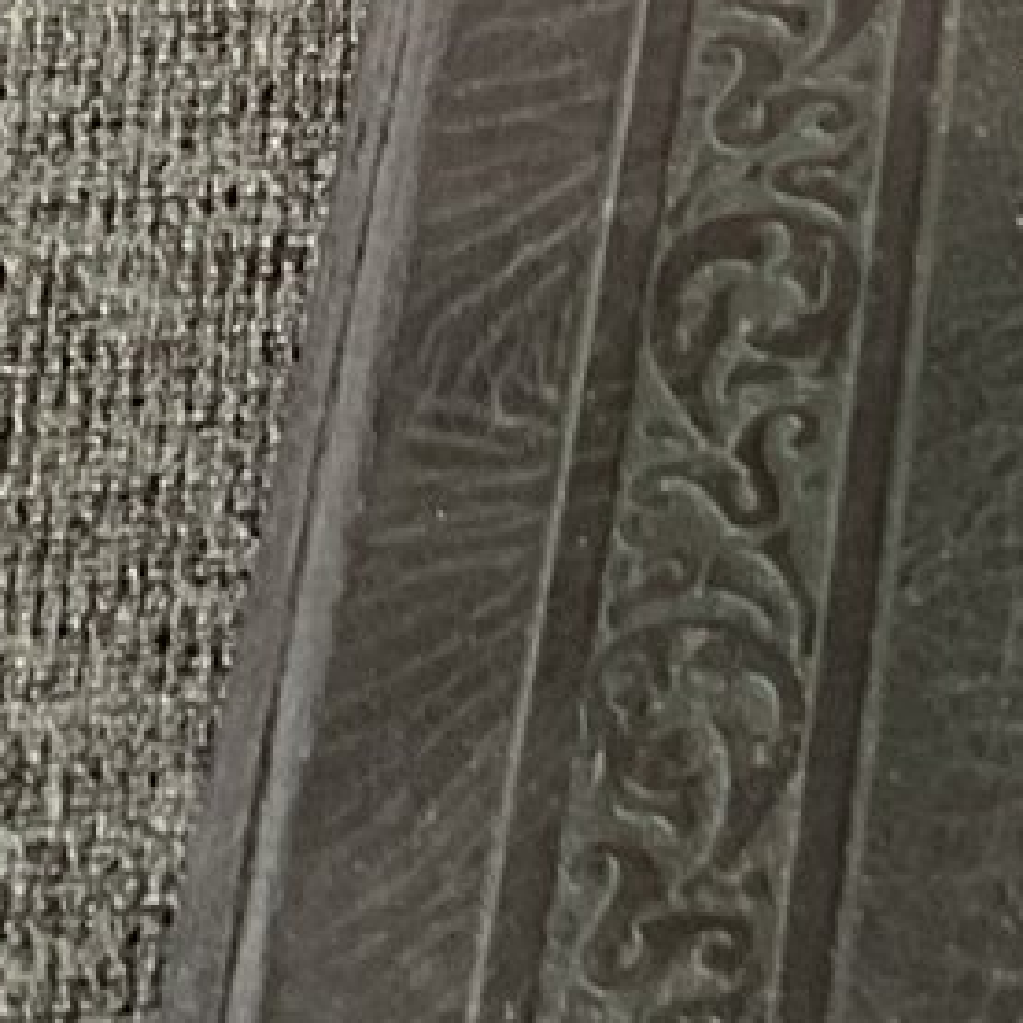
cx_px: 1974
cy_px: -102
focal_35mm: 140
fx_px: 4681
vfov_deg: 12.3
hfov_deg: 11.4
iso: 200
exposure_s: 1/40
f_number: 1.8
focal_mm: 3
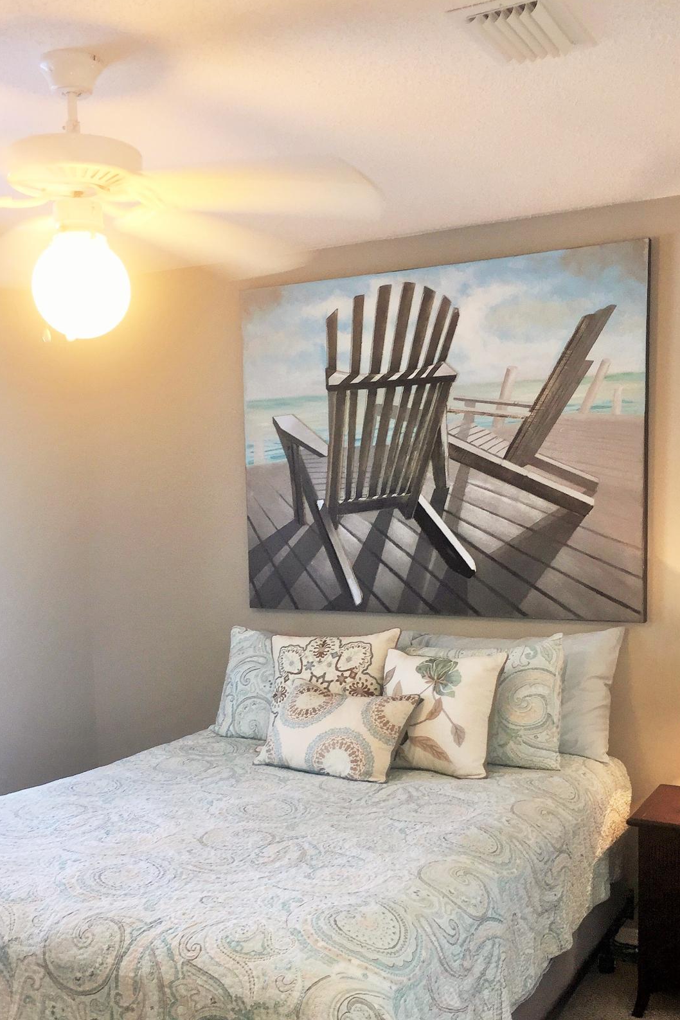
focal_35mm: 38
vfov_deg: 50.4
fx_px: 1077
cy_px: 604
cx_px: 314
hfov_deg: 35.0
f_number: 2.2
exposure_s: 1/30
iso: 40
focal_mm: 4.15
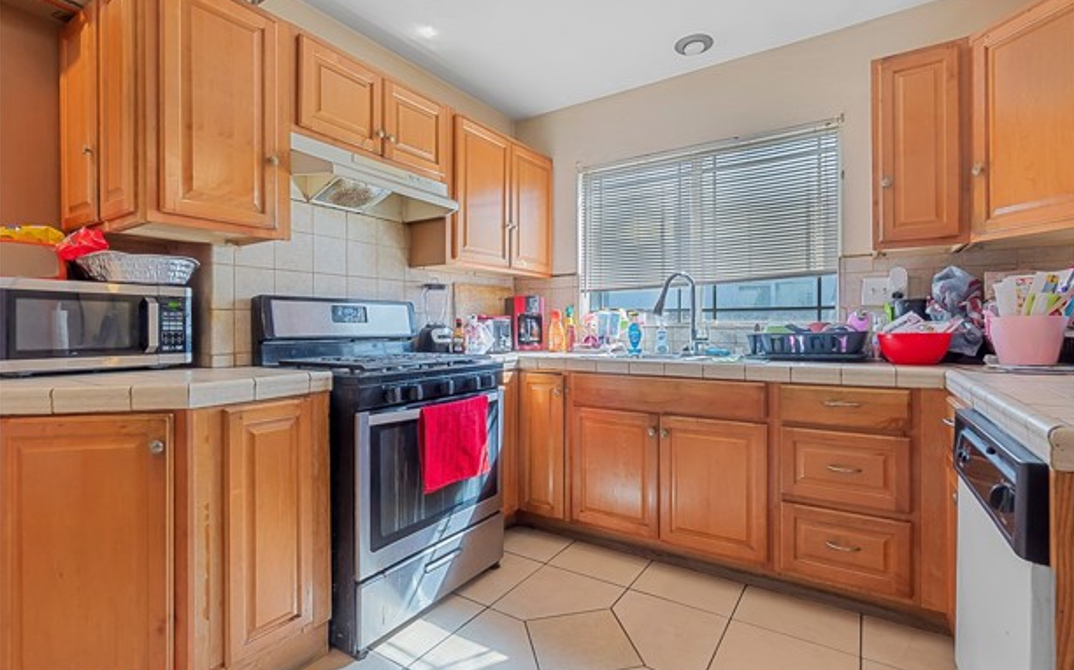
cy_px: 339
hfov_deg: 97.8
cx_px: 560
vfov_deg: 71.2
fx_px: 468
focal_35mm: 16
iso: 400
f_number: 8
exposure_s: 1/6
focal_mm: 10
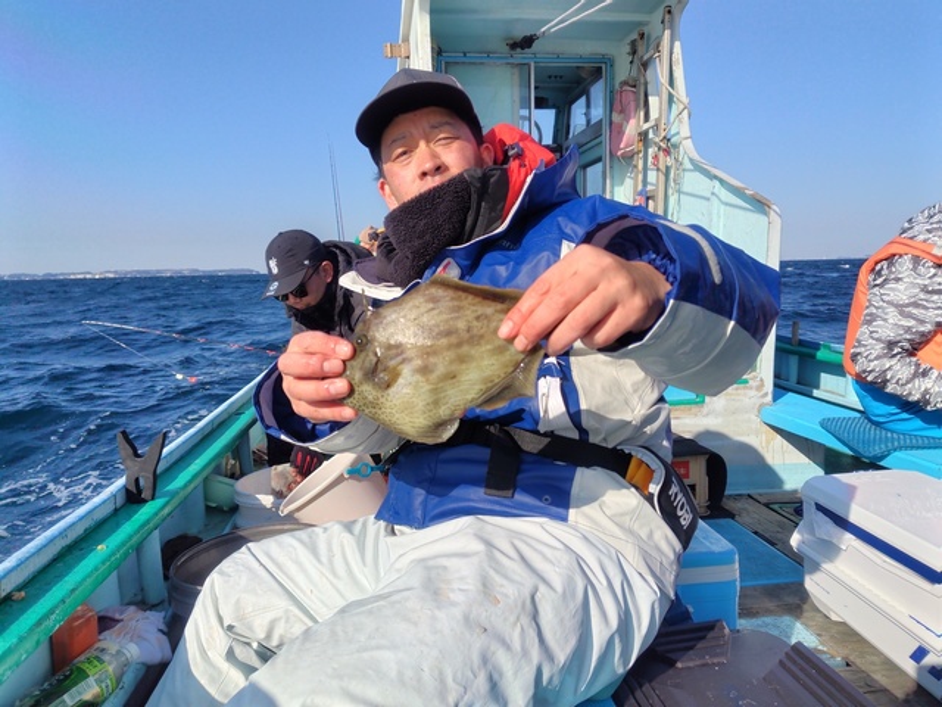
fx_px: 626
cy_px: 354
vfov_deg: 58.9
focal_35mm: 23
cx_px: 471
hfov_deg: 73.9
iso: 50
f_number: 1.9
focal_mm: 5.6
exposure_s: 1/1661
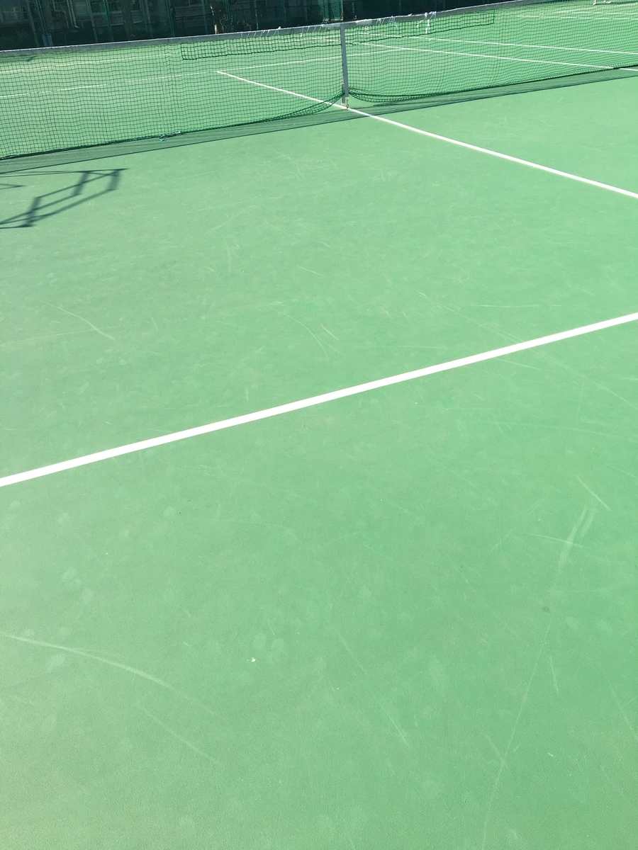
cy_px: 425
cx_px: 319
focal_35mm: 29
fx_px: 713
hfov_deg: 48.2
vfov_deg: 61.7
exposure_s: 1/999
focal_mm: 4.15
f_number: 2.2
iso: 25
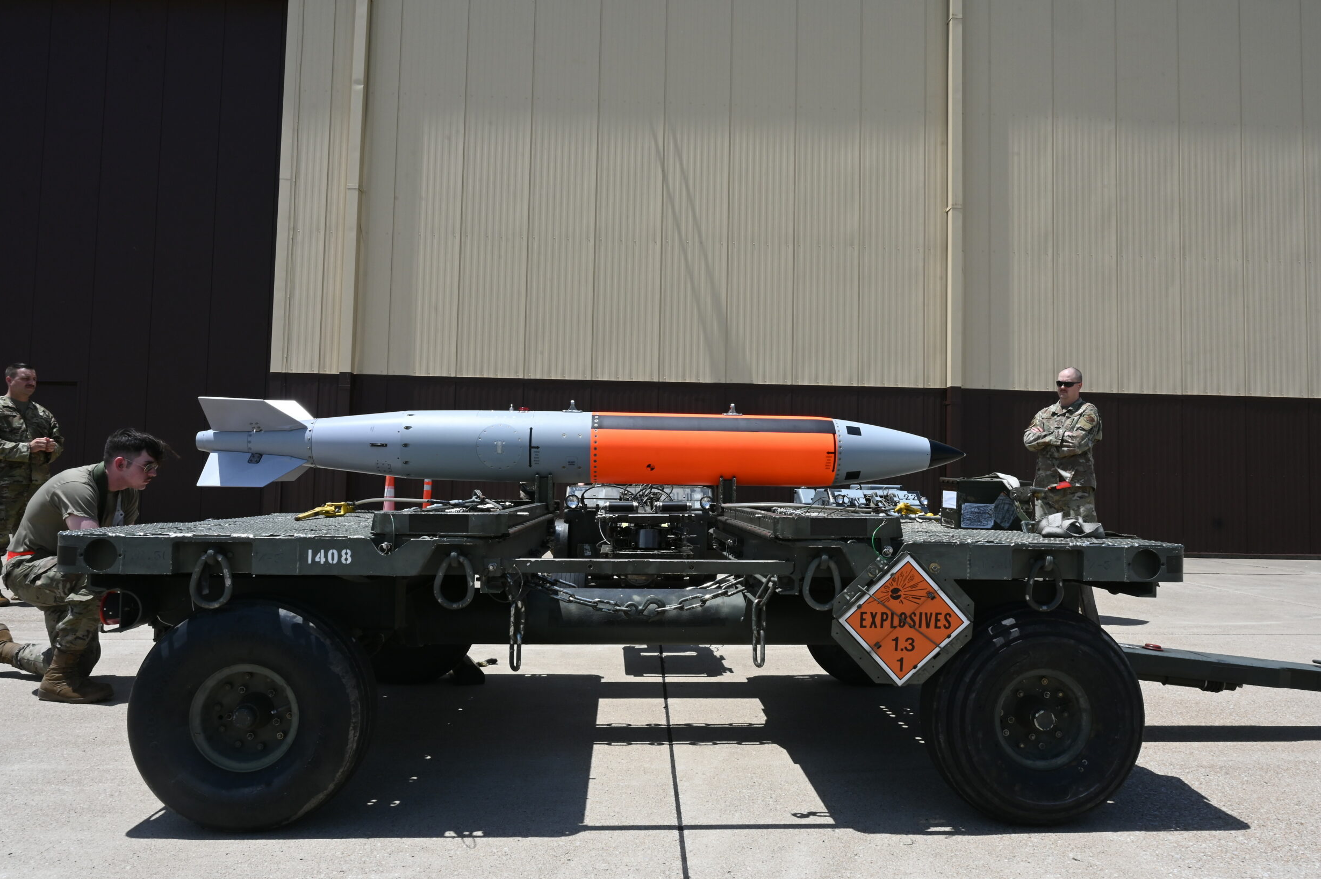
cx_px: 685
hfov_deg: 71.5
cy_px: 436
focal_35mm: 25
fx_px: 917
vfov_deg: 51.2
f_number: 22
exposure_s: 1/200
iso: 500
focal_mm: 24
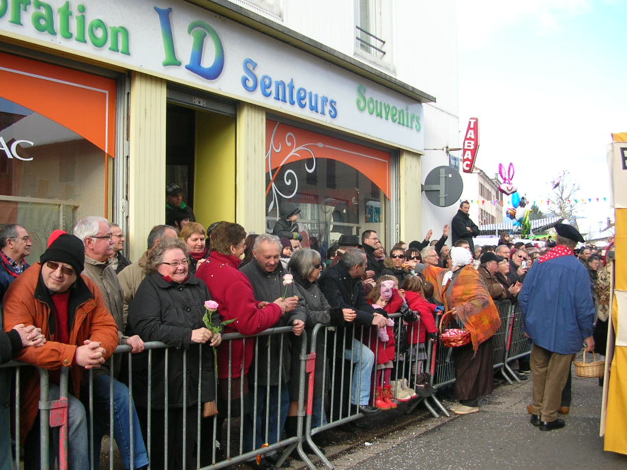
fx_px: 706
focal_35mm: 39
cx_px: 306
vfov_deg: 36.8
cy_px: 246
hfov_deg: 47.9
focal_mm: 5.8
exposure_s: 1/198
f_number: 2.8
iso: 50
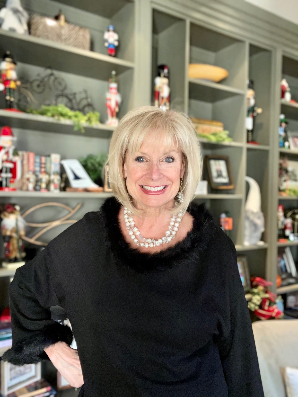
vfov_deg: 60.0
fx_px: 344
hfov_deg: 46.8
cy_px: 198
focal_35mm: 30
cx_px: 149
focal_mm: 2.71
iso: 160
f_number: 2.2
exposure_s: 1/47
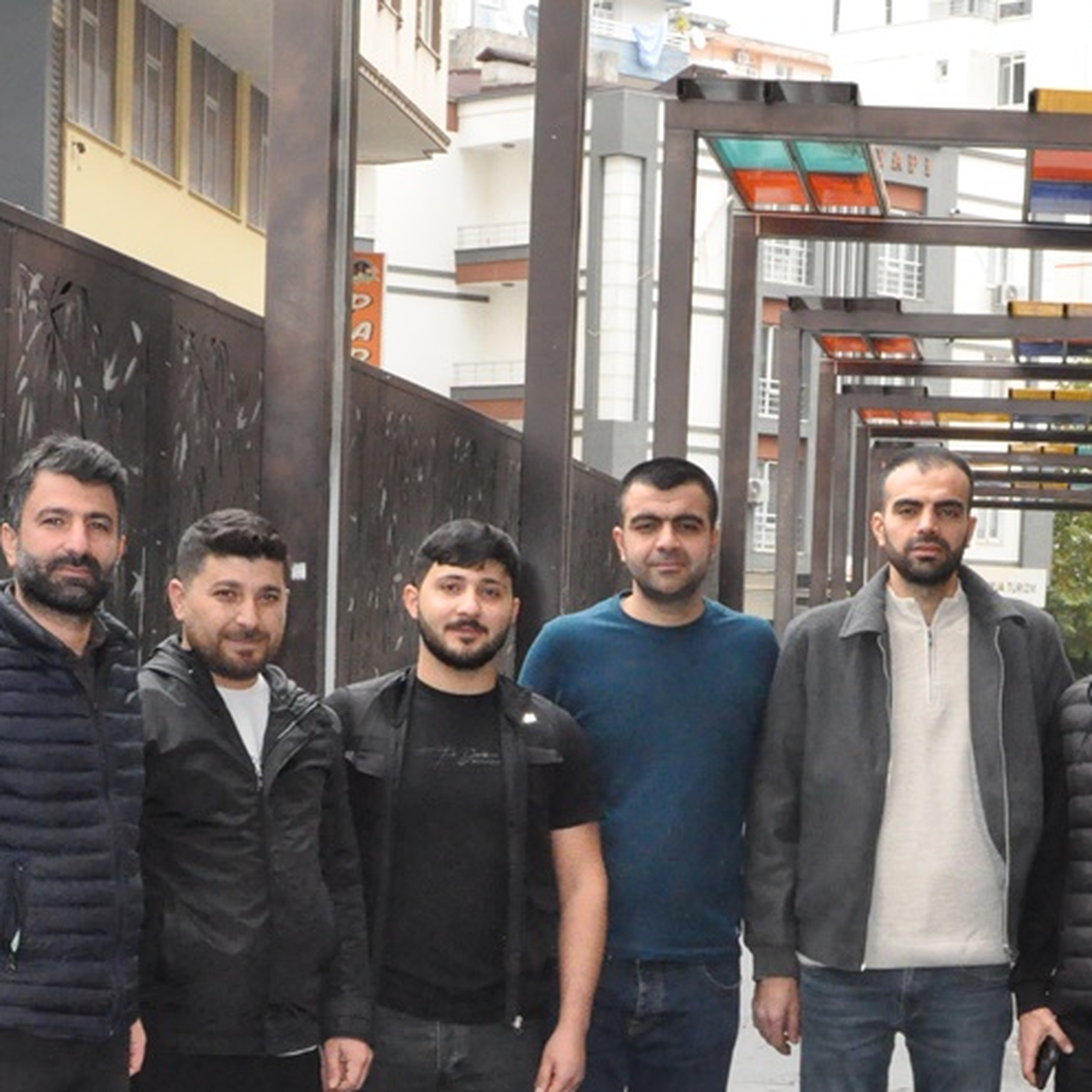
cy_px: 982
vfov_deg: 17.5
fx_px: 3498
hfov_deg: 17.6
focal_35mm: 98
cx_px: 833
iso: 3200
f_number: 10
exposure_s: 1/200
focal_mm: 28
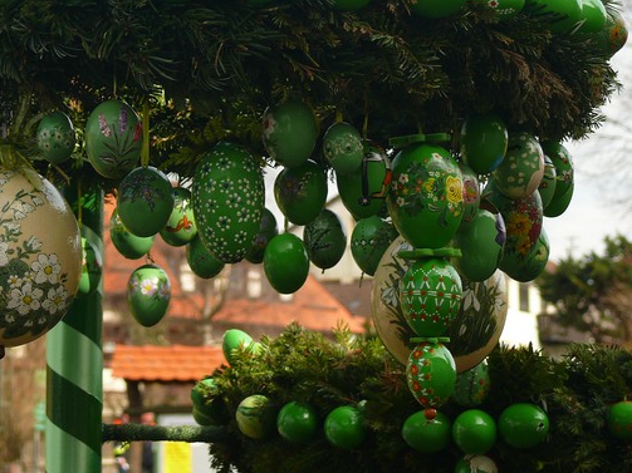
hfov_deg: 13.0
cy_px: 123
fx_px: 2774
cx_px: 226
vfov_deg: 9.7
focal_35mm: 152
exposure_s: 1/200
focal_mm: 21.7
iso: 100
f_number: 4
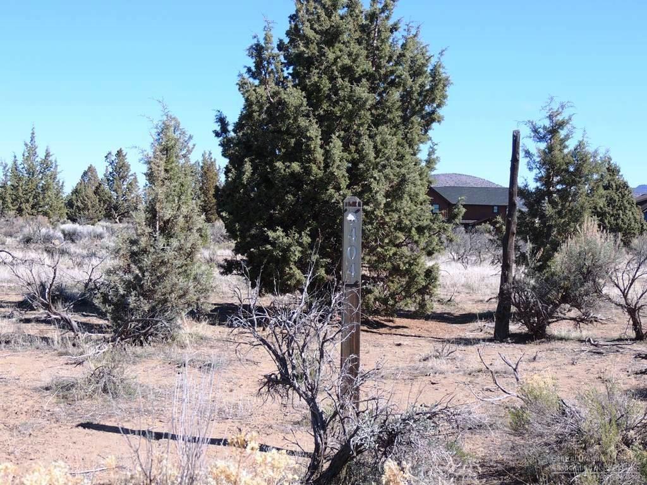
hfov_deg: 38.2
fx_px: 935
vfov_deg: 29.1
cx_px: 324
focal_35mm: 50
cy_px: 242
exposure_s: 1/500
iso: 100
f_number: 3.6
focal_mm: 8.9
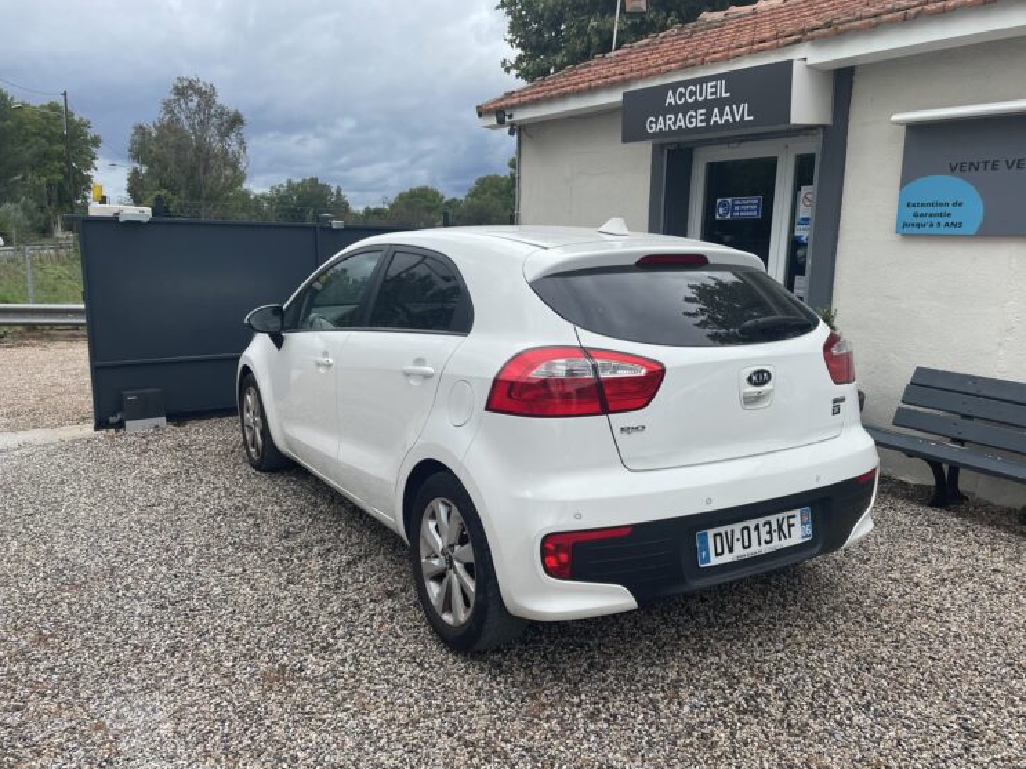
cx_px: 543
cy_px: 391
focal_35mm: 28
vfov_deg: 49.7
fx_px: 830
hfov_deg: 63.4
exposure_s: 1/1984
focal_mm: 4.2
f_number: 1.6
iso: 32
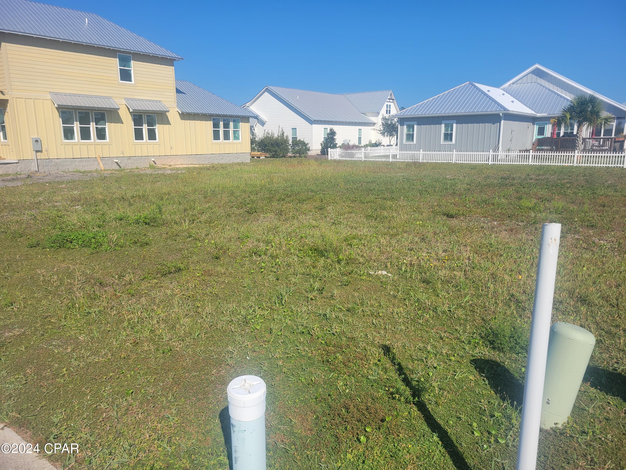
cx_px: 313
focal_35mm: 26
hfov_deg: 67.3
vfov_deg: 53.1
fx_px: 470
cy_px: 235
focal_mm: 5.4
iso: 40
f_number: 1.8
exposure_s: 1/3075
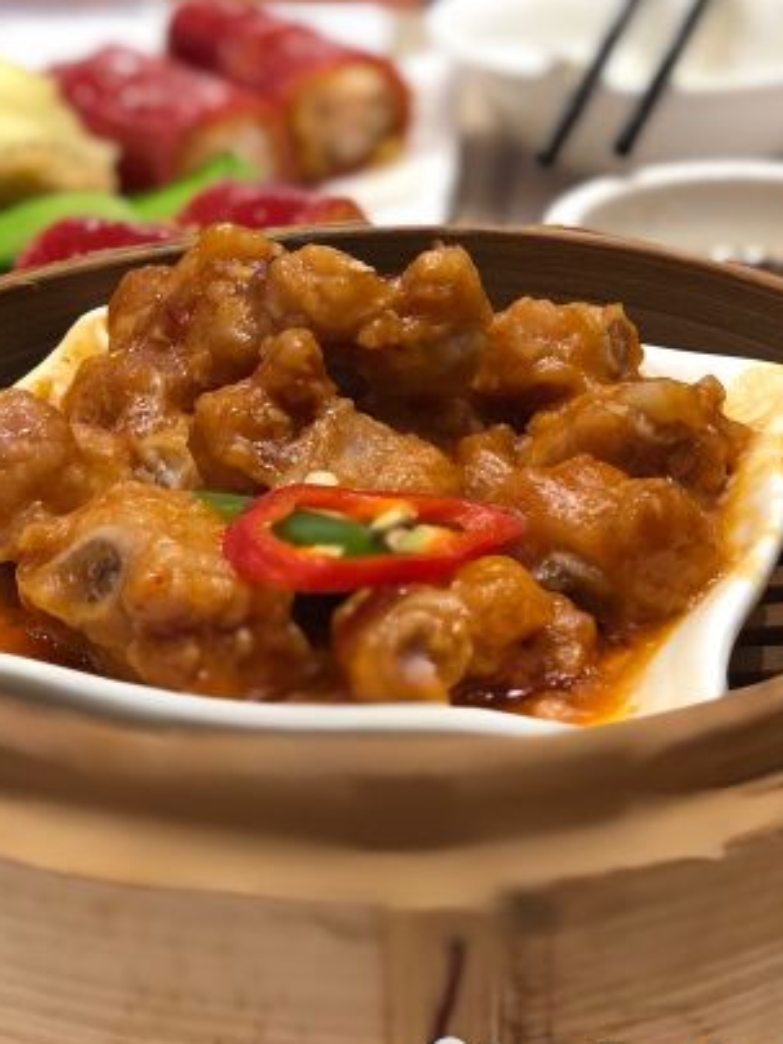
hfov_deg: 16.4
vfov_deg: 21.7
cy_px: 328
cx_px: 373
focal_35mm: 90
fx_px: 2714
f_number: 2.4
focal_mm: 6
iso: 100
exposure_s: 1/33
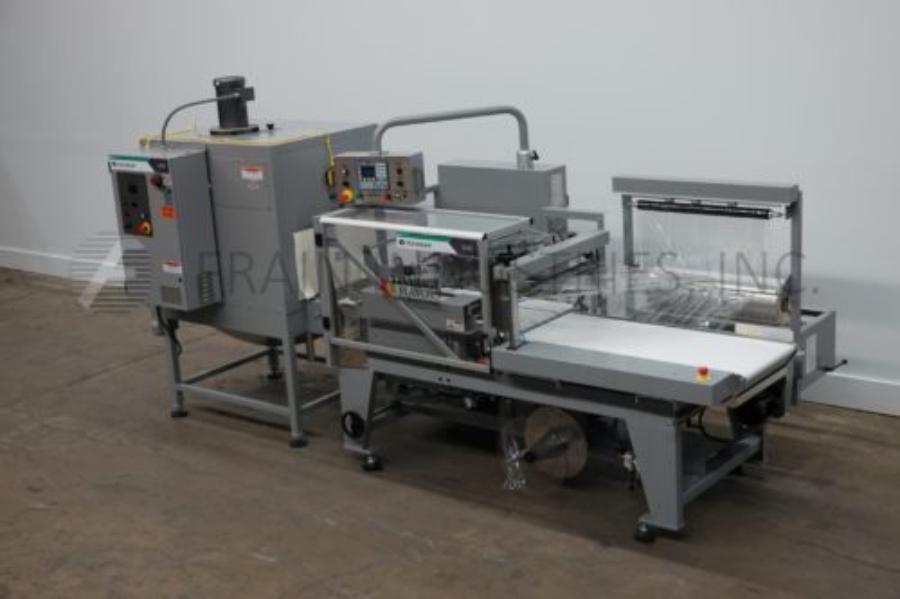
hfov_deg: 40.4
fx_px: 1225
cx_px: 450
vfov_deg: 27.5
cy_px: 300
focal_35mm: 49
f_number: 4
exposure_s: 1/50
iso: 200
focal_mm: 18.63
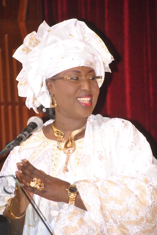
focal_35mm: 218
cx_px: 78
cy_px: 118
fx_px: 1418
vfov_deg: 9.4
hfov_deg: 6.3
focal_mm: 145
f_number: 5
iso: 1600
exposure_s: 1/125
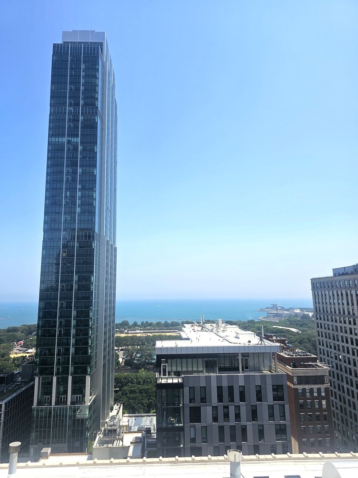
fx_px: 317
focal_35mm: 23
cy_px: 239
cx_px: 179
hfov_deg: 58.9
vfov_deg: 73.9
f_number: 1.7
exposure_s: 1/1414
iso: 10
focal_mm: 6.3
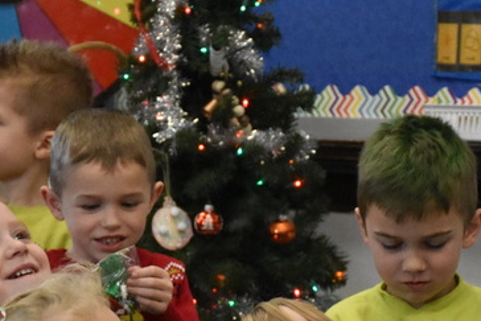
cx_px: 188
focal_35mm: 358
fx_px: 4790
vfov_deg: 3.8
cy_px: 328
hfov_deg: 5.7
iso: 5000
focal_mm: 85
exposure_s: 1/500
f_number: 5.3
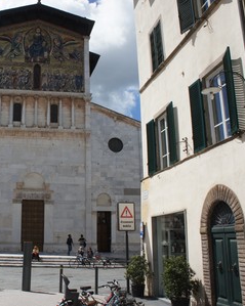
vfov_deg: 46.9
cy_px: 150
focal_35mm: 39
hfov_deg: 36.2
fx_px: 354
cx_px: 32
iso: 200
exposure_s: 1/640
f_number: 7.1
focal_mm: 18
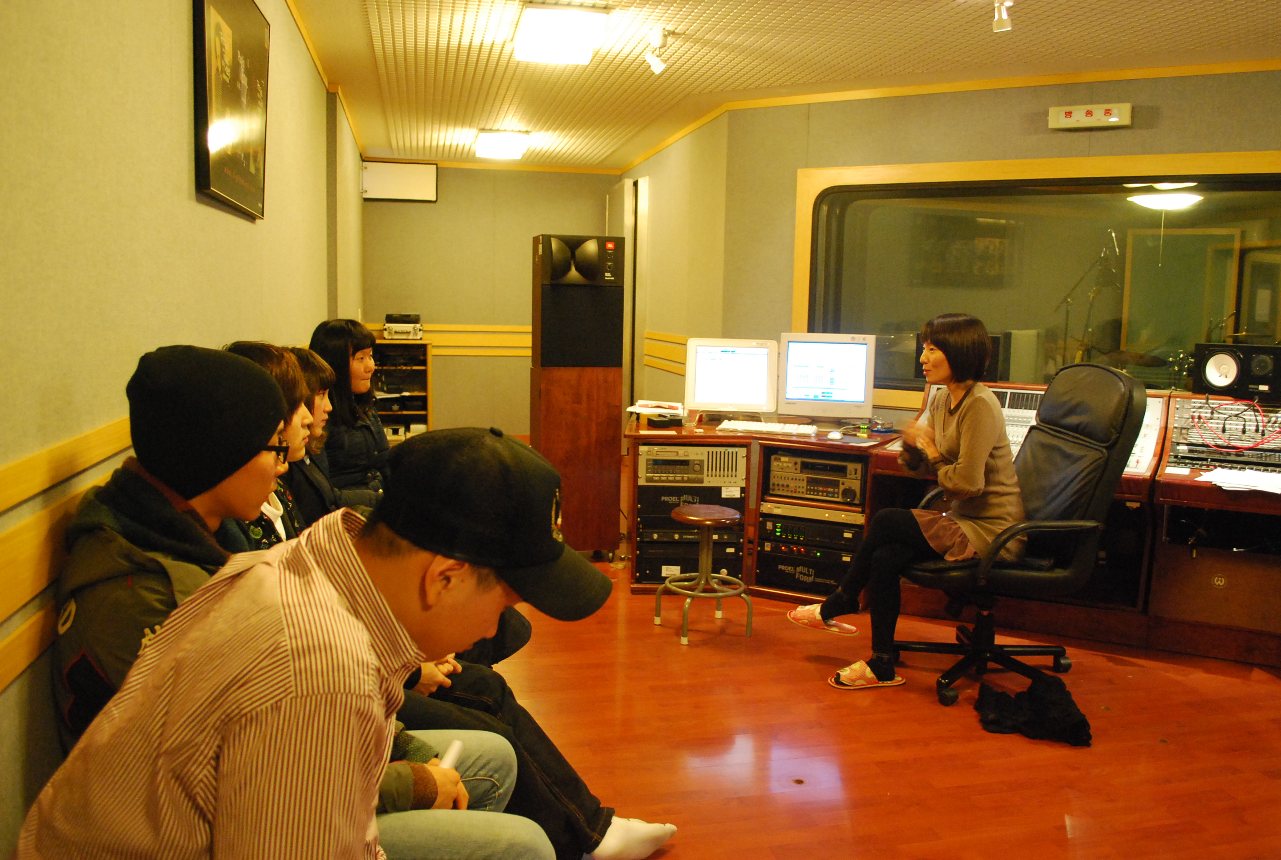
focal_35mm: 27
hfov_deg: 67.3
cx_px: 640
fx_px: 963
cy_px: 430
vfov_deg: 48.1
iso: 1600
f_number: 3.5
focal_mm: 18
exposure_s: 1/20
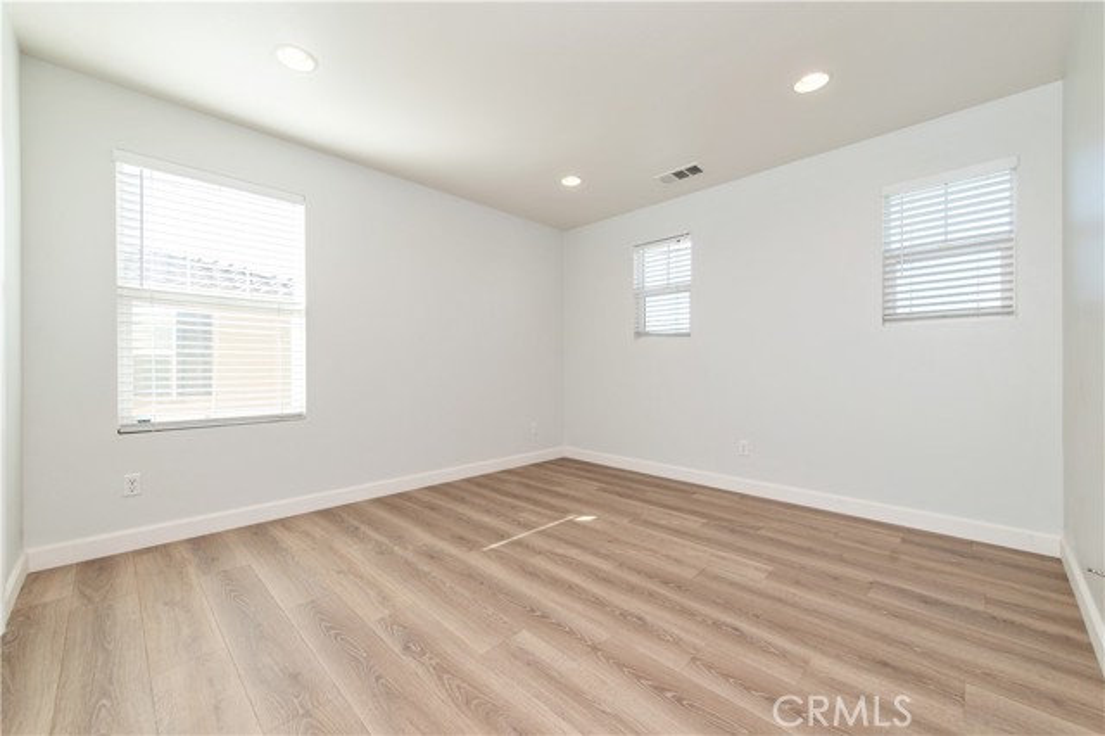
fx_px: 429
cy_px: 368
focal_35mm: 14
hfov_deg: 104.3
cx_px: 552
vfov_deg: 81.1
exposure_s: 1/125
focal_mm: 14
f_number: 5.6
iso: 160
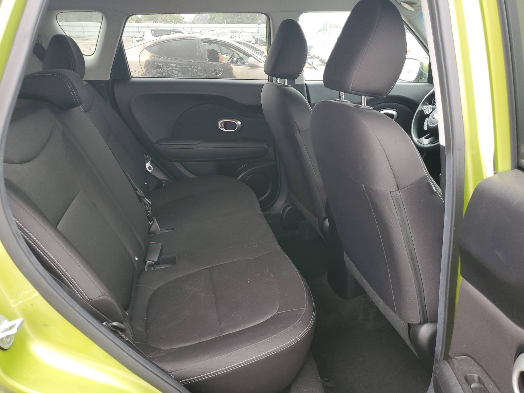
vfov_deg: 53.1
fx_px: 394
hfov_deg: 67.3
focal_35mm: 26
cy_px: 196
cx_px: 262
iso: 77
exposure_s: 1/120
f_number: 1.5
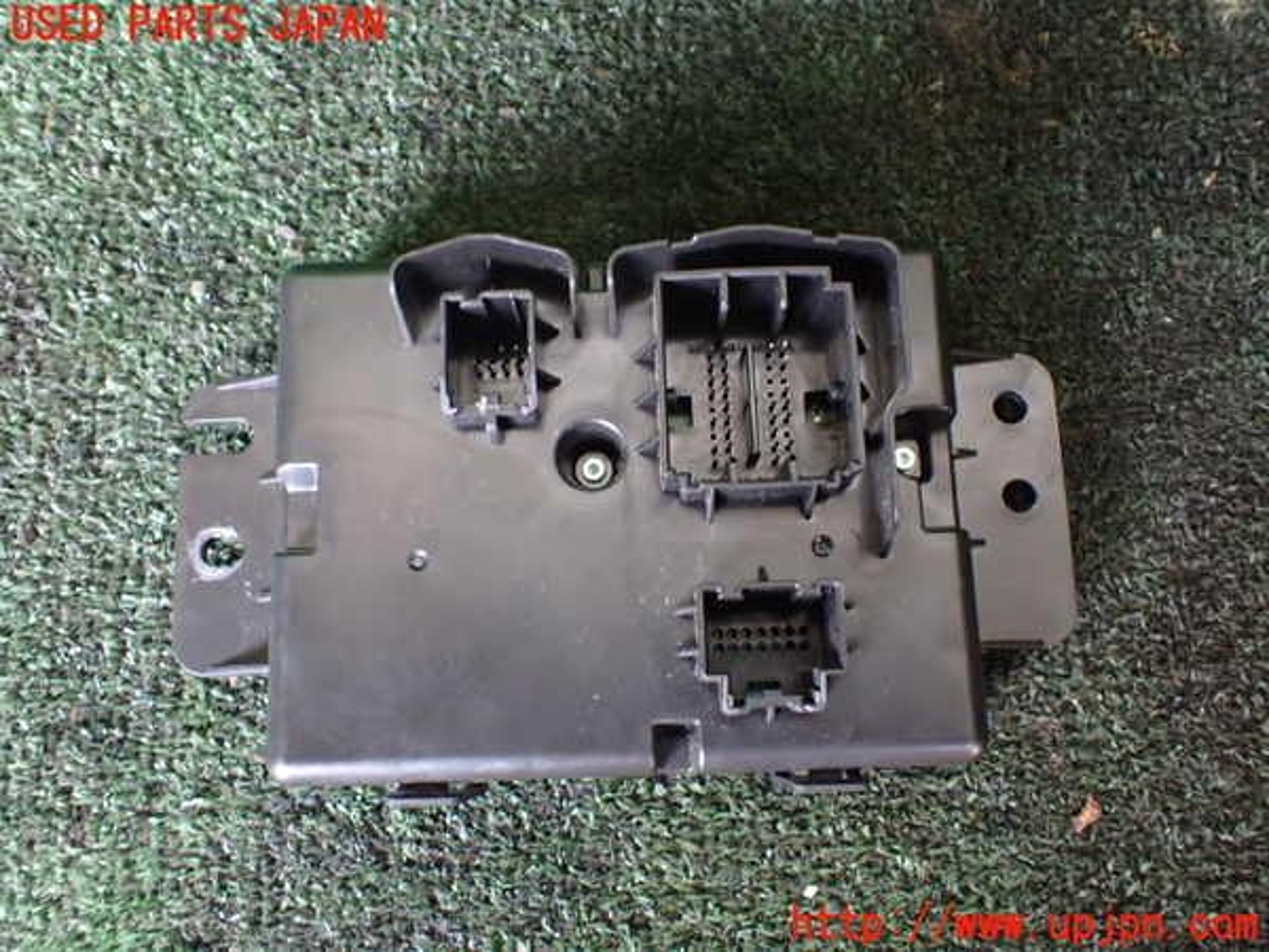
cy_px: 476
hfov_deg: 60.0
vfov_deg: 46.8
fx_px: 1100
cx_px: 634
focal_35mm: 30
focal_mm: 5.4
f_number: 2.3
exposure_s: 1/30
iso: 1000
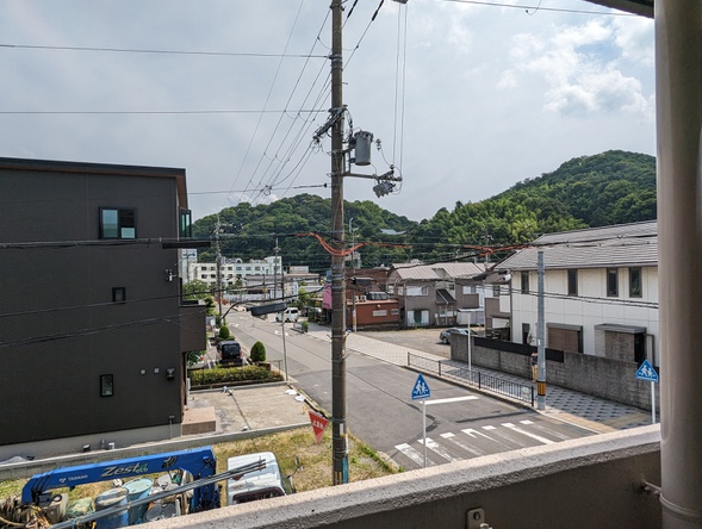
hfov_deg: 84.4
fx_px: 386
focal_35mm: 19
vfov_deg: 68.8
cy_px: 281
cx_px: 324
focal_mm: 2.35
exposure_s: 1/2841
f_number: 2.2
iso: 51
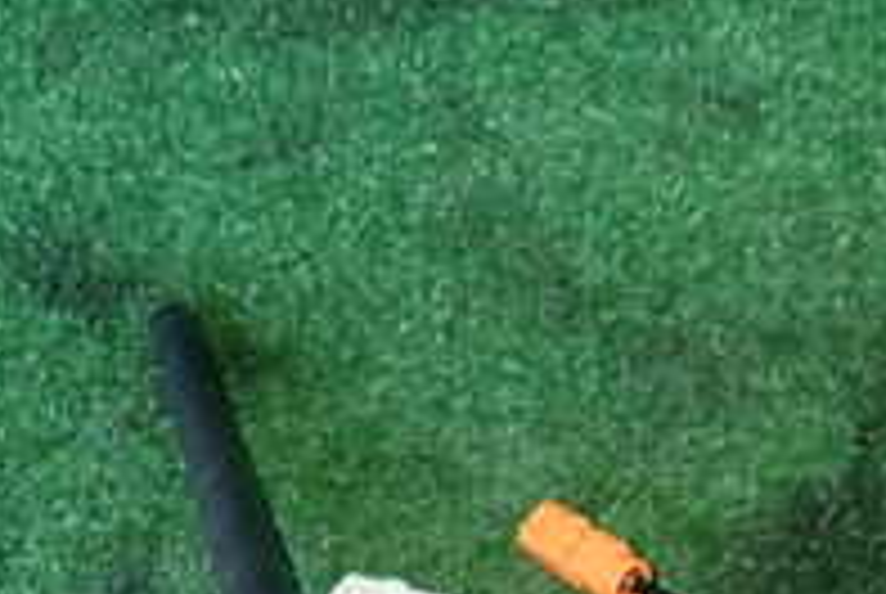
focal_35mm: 79
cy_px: 1008
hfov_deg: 25.6
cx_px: 382
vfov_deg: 15.4
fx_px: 1947
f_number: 2
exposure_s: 1/30
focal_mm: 4.5
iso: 200
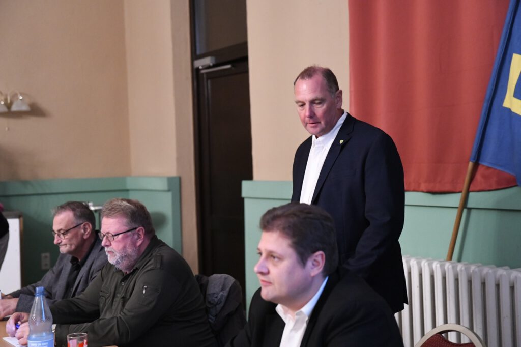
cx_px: 260
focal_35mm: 52
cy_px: 174
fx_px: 752
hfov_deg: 38.2
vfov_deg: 26.0
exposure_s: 1/125
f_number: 2.8
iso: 8000
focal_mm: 52
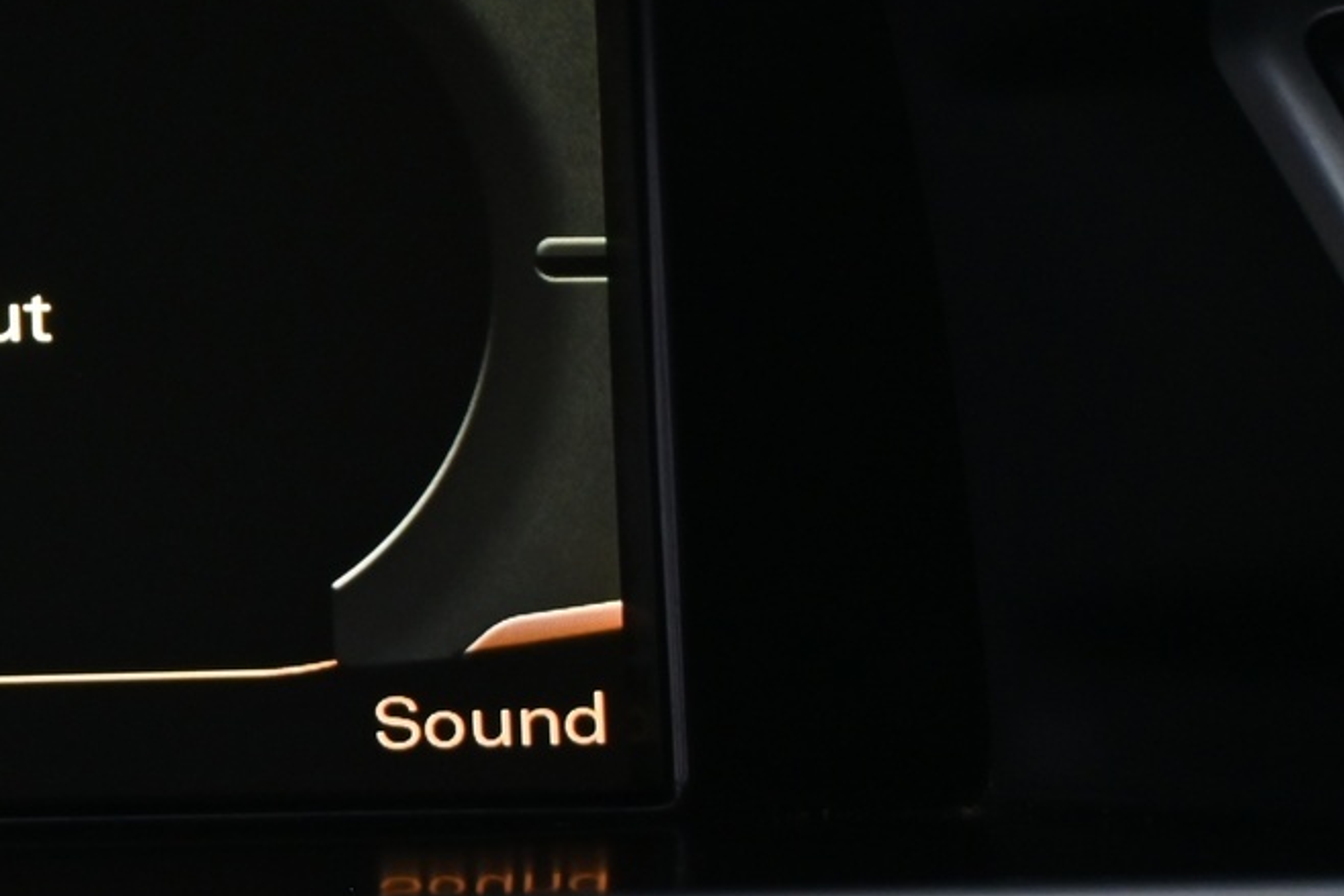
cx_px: -257
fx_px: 4825
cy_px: 227
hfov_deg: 15.3
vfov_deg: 10.6
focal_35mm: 129
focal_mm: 35
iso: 900
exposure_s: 1/25
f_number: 5.3
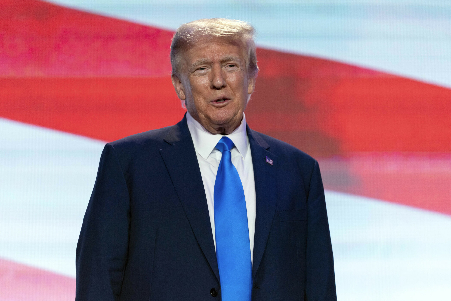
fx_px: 2443
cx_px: 226
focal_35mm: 195
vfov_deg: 7.0
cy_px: 150
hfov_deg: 10.5
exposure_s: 1/400
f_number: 3.5
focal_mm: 195
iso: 2500
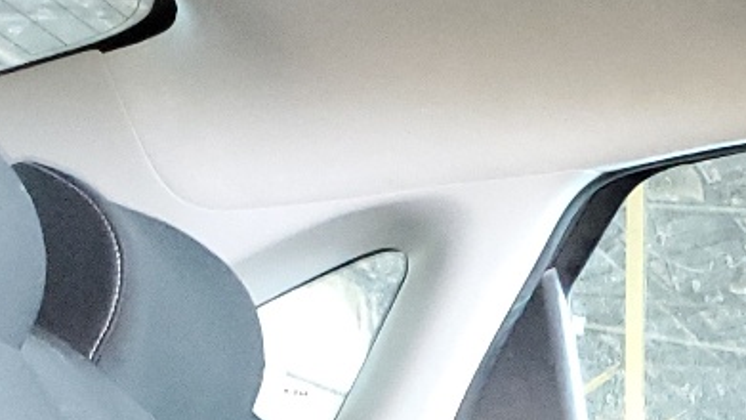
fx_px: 2295
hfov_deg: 16.4
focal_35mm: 116
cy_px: 1111
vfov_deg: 9.1
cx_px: 1198
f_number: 1.5
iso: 513
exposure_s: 1/15
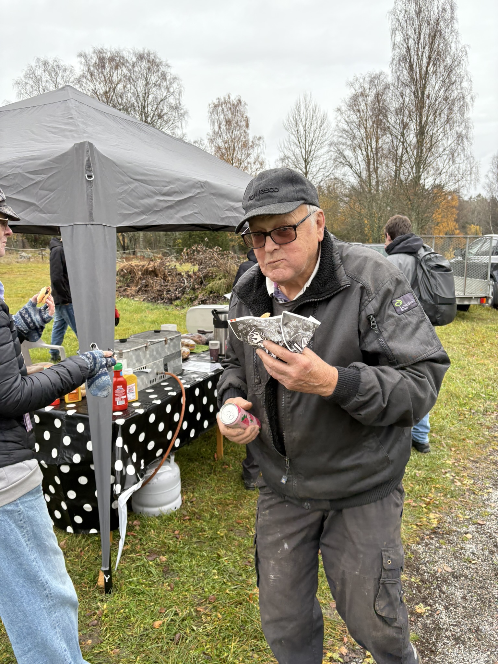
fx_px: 499
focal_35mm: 26
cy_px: 332
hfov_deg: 53.1
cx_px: 249
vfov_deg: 67.3
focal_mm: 5.96
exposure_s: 1/346
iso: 64
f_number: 1.6
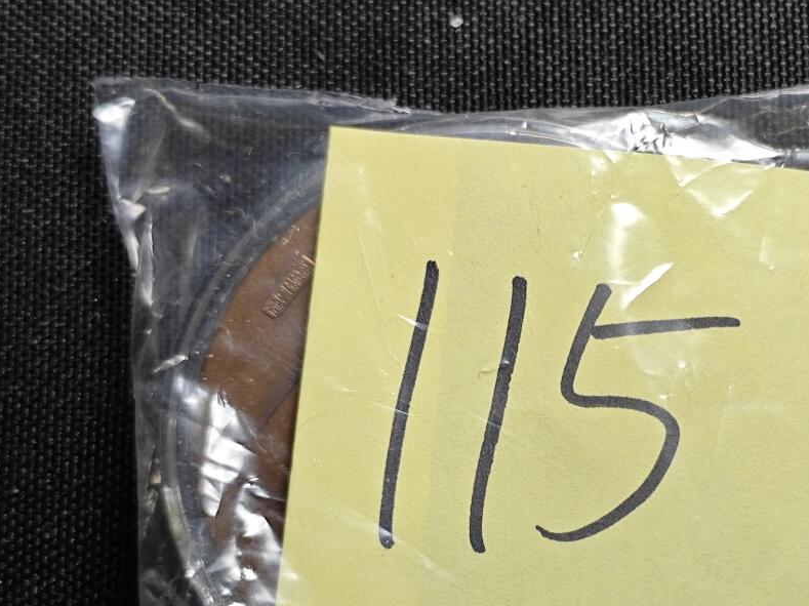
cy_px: 414
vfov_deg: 16.9
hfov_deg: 22.2
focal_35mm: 87
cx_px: 648
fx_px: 2032
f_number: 1.6
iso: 125
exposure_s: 1/100
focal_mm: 5.84
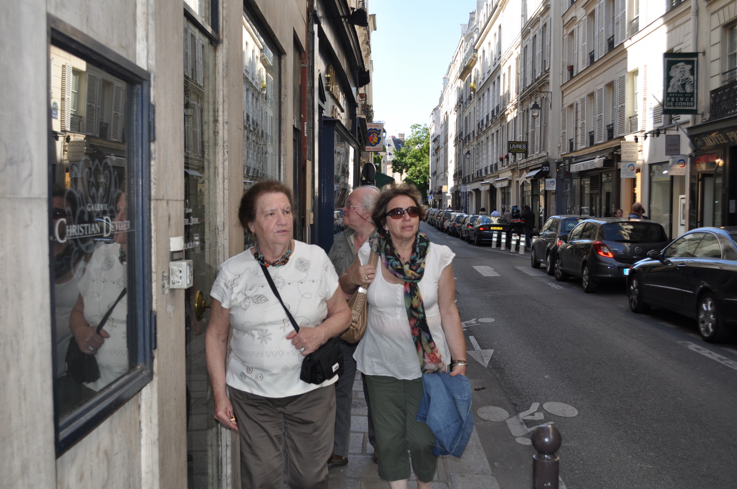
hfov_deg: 53.2
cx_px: 368
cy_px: 244
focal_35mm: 36
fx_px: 736
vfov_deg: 36.8
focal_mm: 24
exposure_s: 1/200
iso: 200
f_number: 5.6
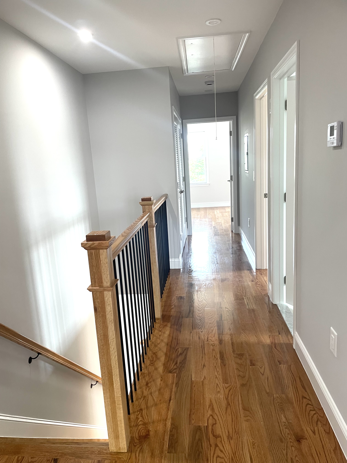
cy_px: 232
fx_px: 348
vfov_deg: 67.3
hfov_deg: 53.1
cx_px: 174
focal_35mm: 26
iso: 100
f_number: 1.6
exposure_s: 1/60
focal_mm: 4.2
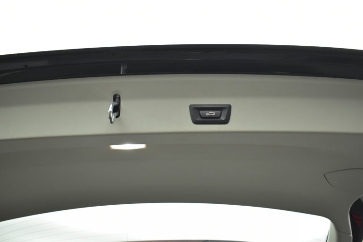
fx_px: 348
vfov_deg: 38.4
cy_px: 121
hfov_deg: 55.1
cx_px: 182
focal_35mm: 34
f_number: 3.8
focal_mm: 23
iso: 1600
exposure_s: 1/100
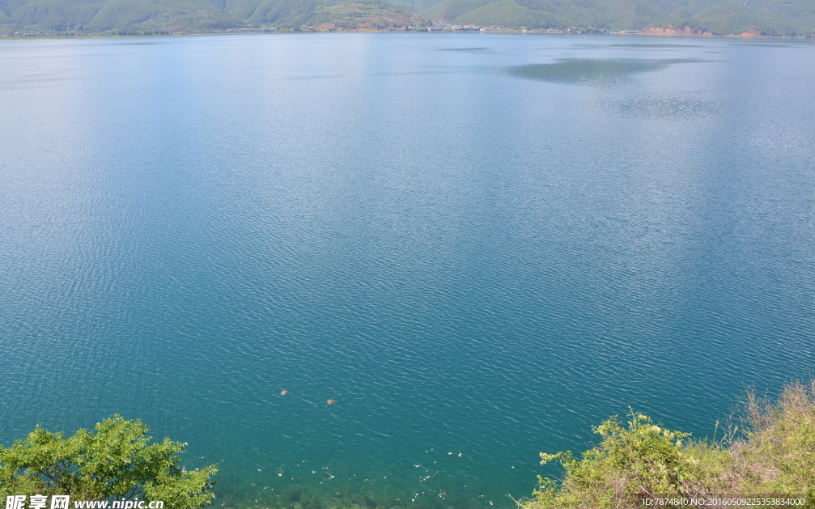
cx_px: 407
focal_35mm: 28
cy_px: 242
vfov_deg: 44.5
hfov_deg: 66.5
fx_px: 622
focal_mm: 18
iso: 250
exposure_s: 1/200
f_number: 9
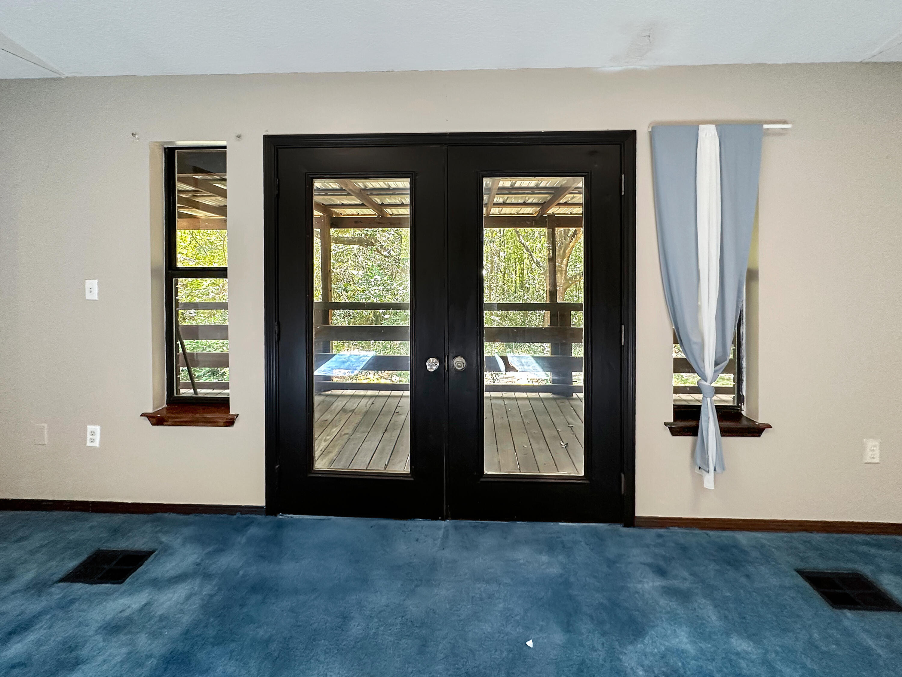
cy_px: 338
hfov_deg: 102.1
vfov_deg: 85.7
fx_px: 365
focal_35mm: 14
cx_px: 451
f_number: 2.2
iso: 250
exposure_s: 1/99
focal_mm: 2.22
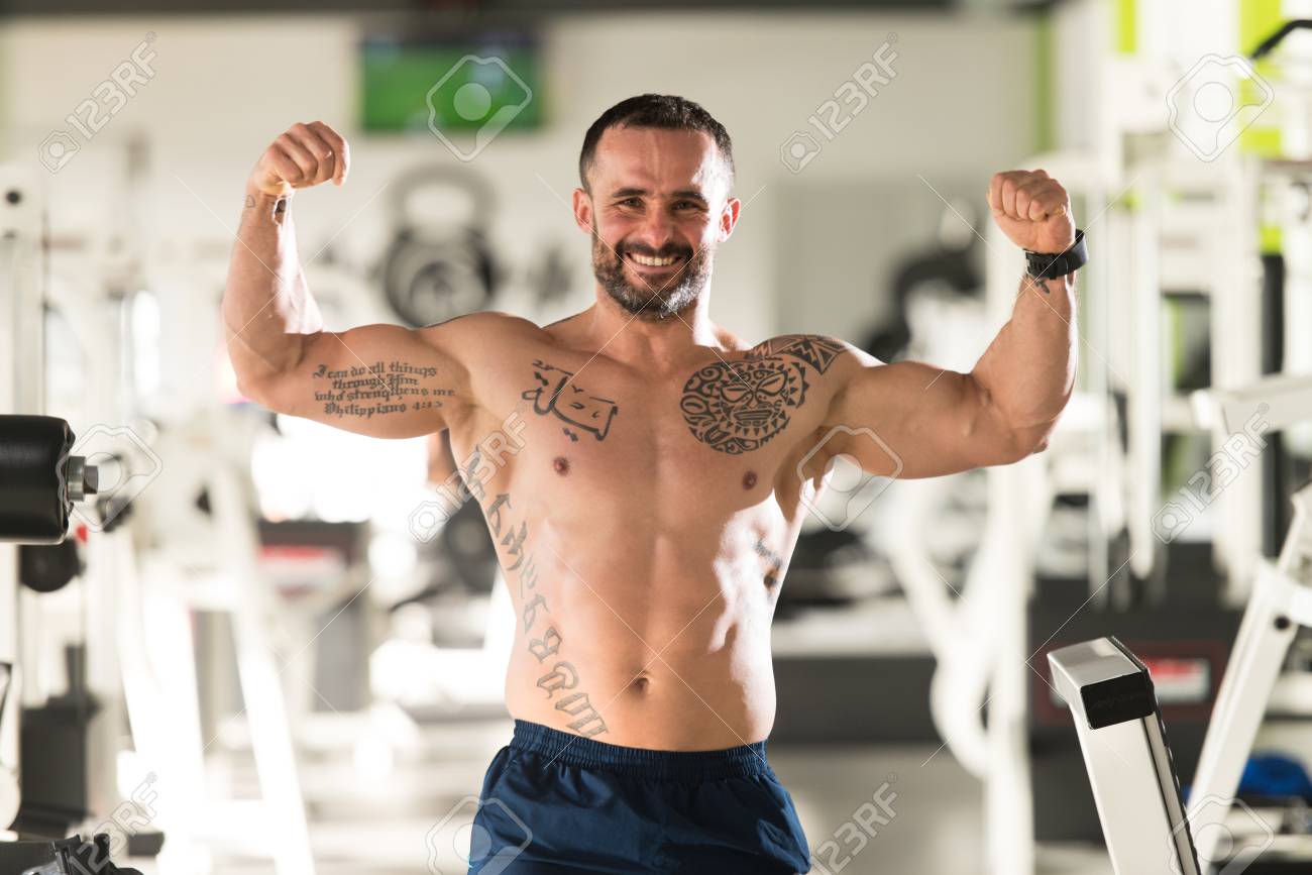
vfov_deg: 8.1
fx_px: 6196
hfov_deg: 12.1
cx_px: 656
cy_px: 438
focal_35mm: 170
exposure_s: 1/160
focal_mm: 170
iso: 500
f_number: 3.2
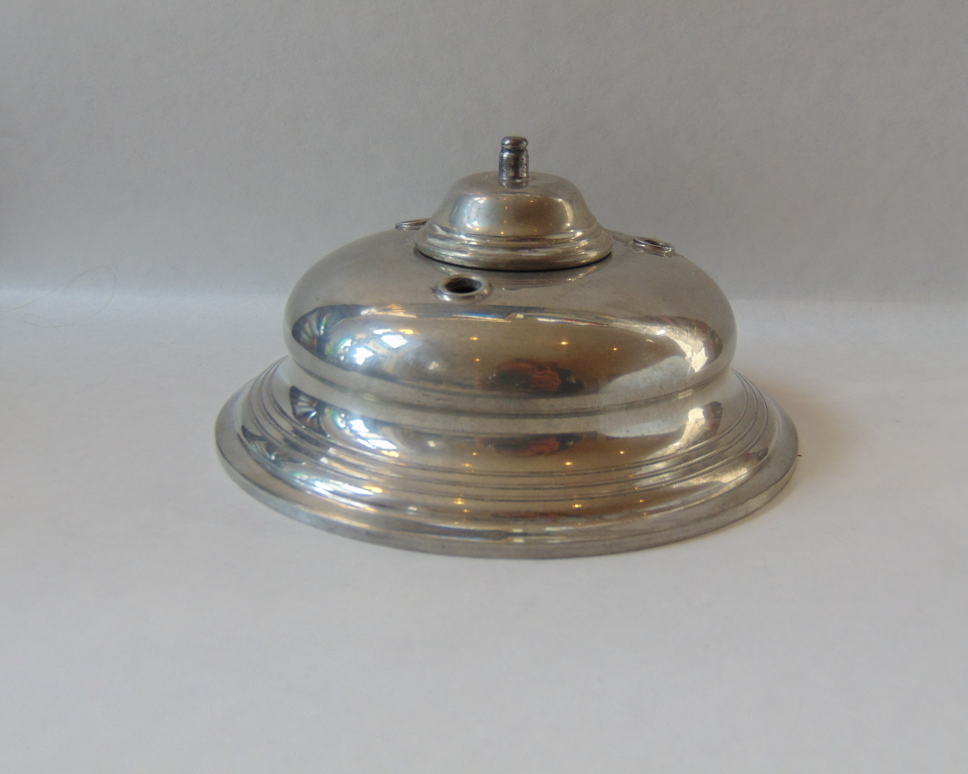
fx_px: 1261
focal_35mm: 44
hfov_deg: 42.0
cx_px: 510
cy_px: 385
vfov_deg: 34.2
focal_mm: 7.6
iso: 80
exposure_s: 1/160
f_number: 3.3
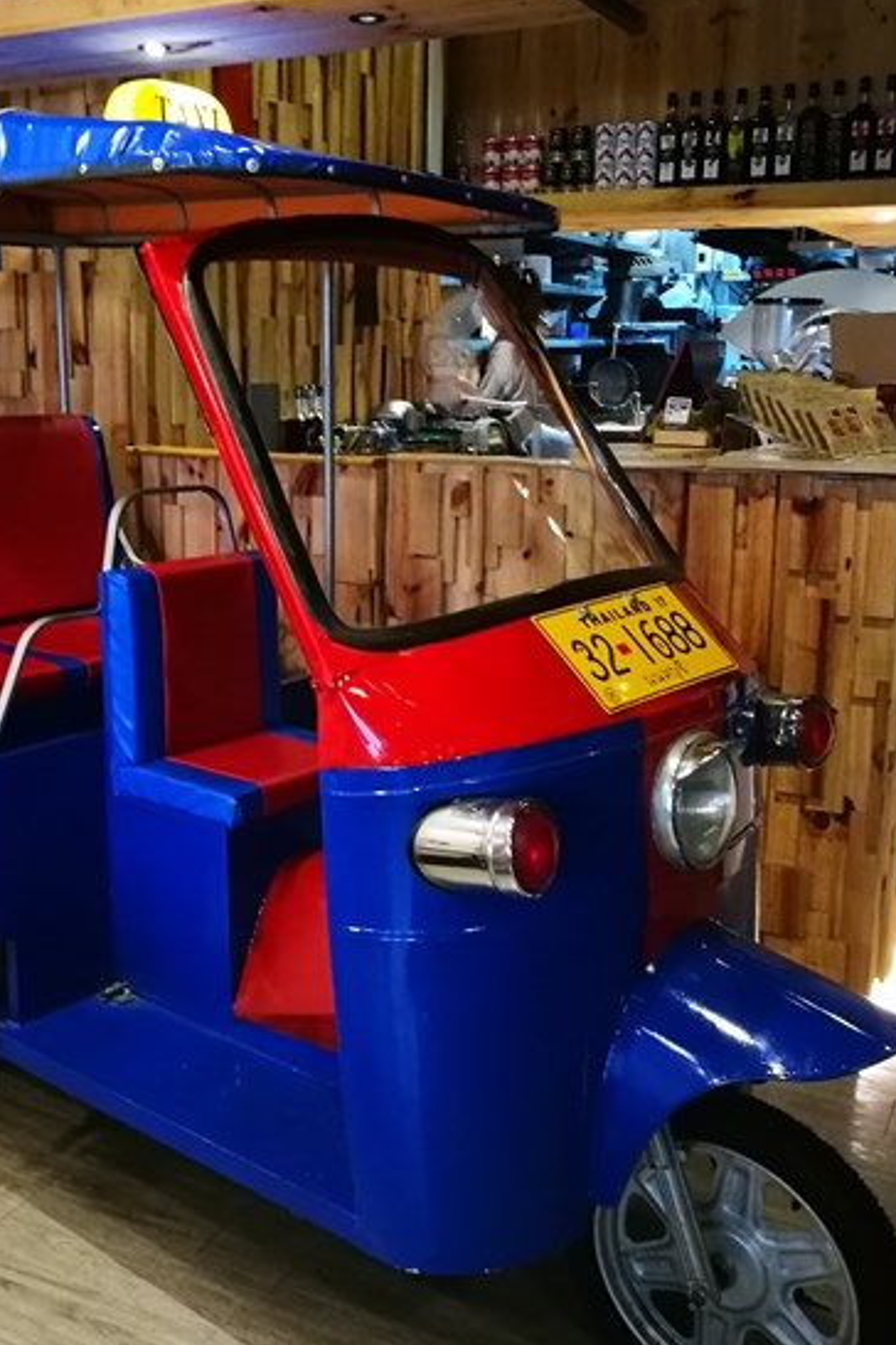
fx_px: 1381
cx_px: 327
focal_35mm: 37
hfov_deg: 35.7
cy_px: 618
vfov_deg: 51.8
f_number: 2.2
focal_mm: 4.5
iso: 640
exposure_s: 1/20
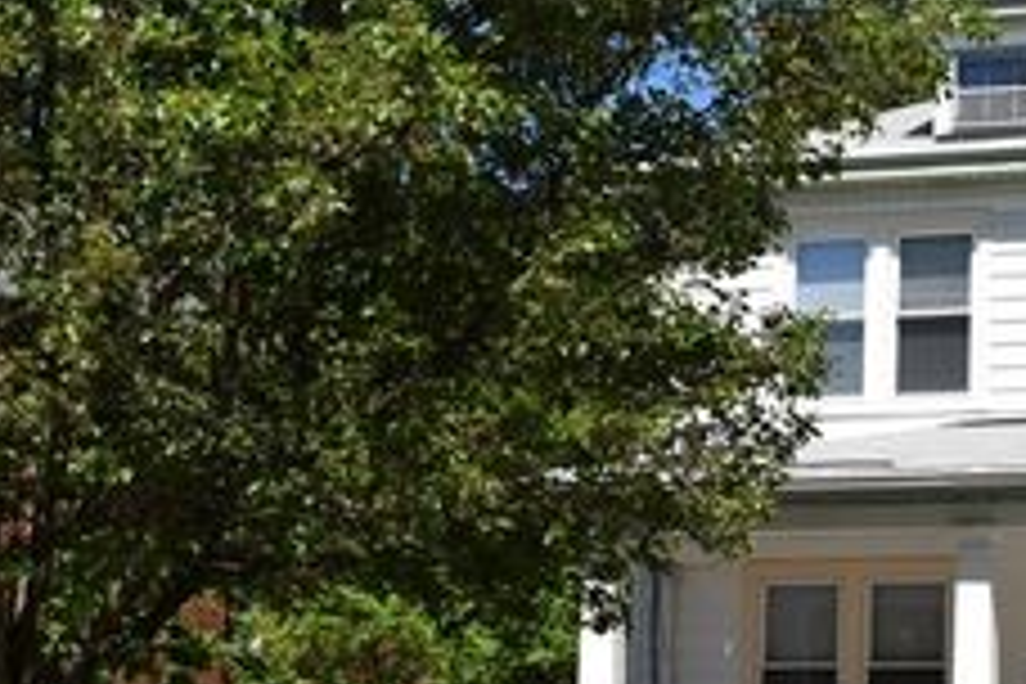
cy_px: 500
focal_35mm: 79
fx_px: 2251
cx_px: 945
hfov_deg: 24.8
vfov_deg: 17.2
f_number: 11
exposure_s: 1/200
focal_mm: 24
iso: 100
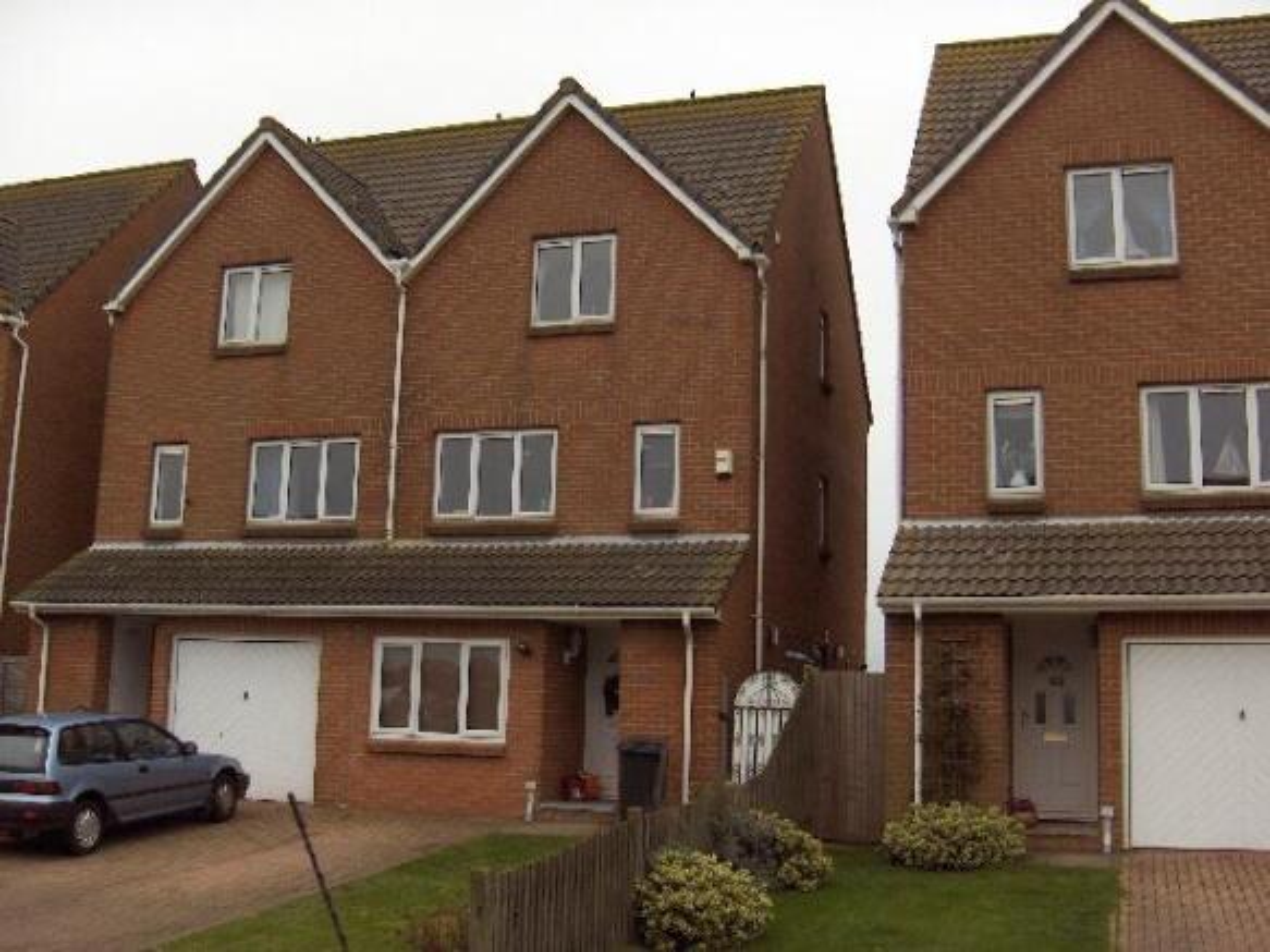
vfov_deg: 36.8
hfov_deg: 47.9
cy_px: 476
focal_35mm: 39
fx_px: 1431
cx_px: 635
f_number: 2.8
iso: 141
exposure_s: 1/124
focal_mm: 8
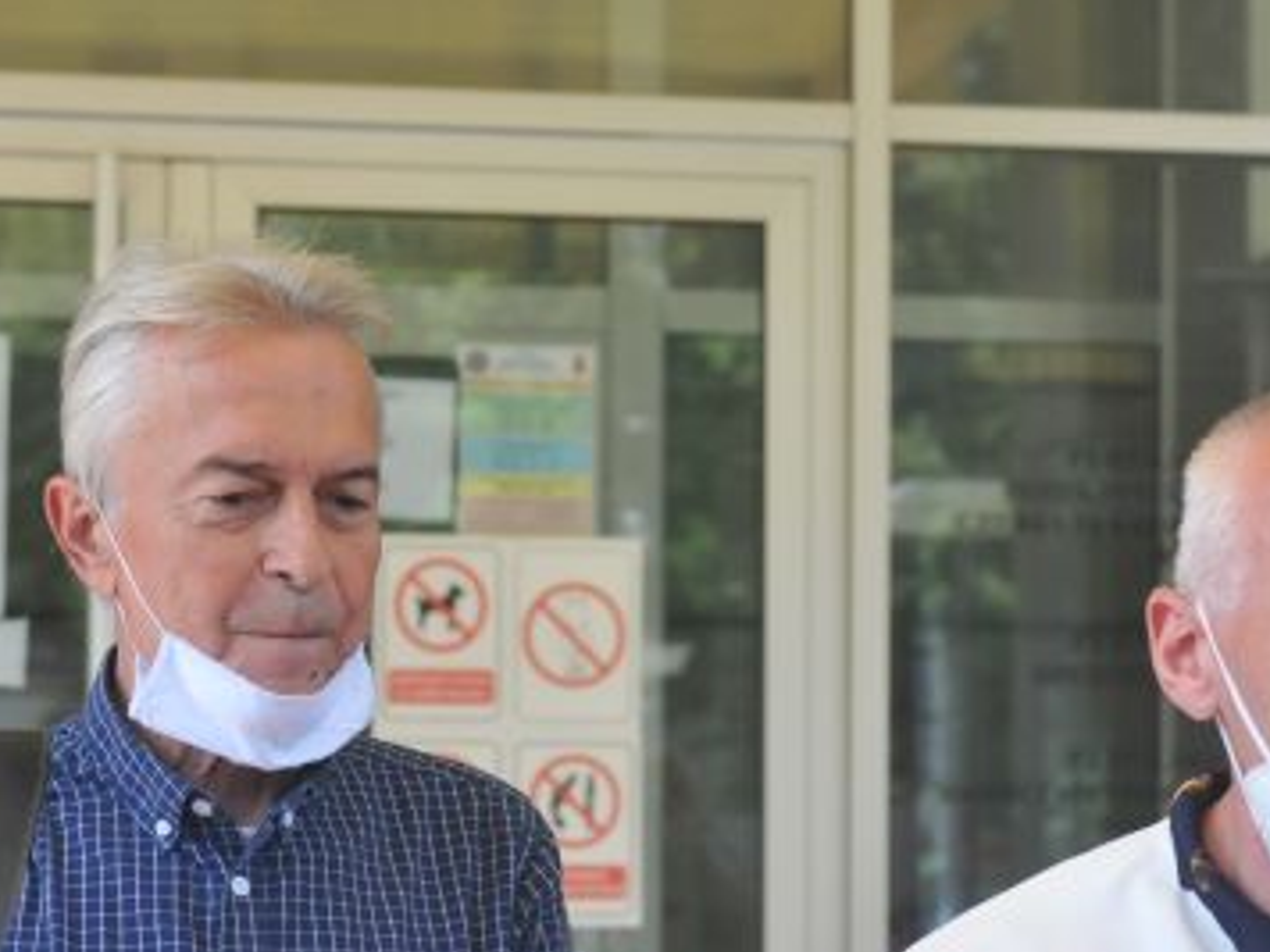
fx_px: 4140
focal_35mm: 113
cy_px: 717
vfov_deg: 13.1
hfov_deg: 17.4
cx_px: 785
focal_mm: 45
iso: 1000
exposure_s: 1/1000
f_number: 5.6
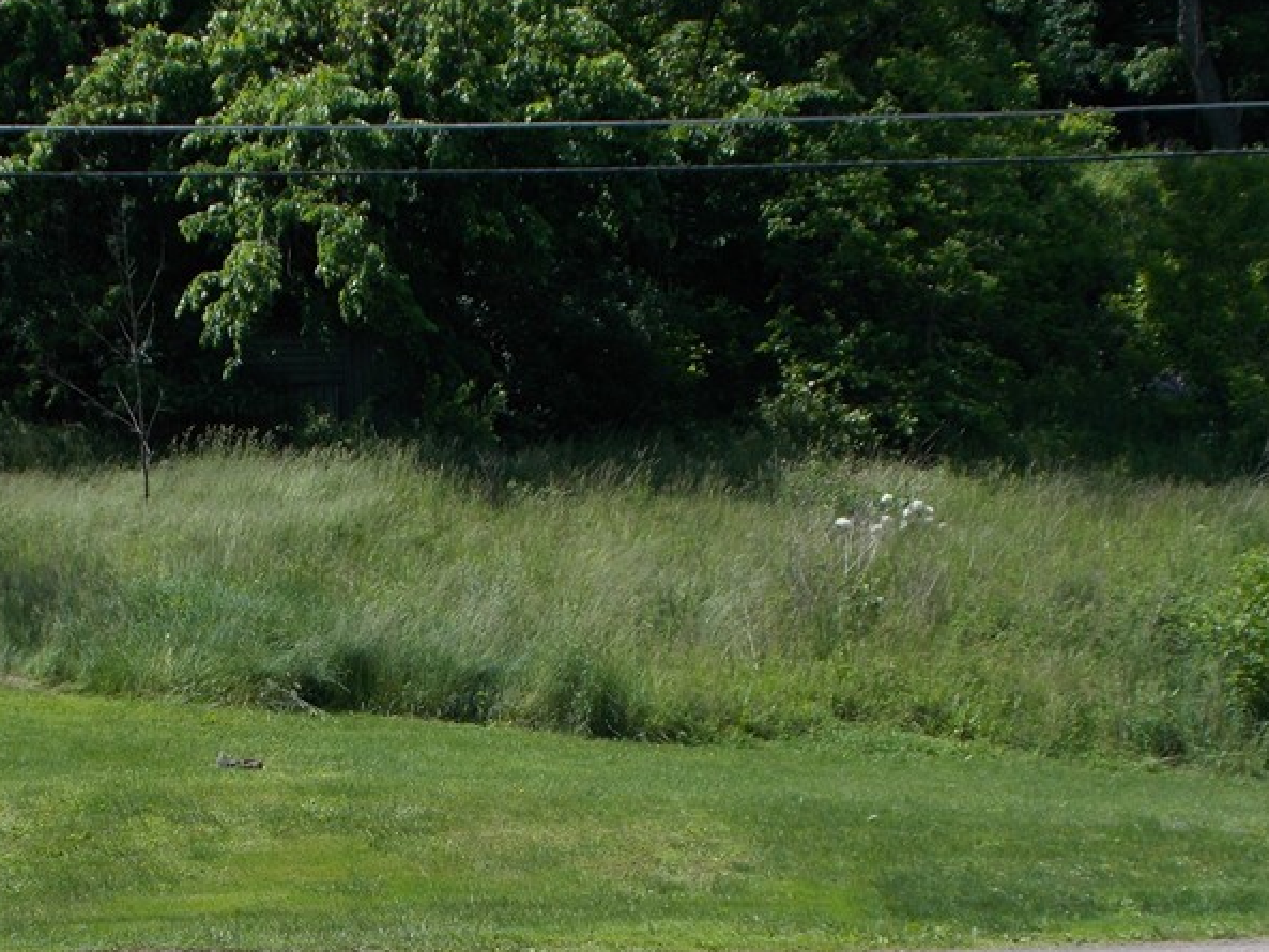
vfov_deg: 19.2
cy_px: 725
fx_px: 2787
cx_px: 319
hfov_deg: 25.4
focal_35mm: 76
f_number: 10.6
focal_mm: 7.9
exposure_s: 1/100
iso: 80
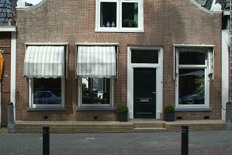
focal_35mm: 53
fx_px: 342
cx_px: 116
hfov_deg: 37.5
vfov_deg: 25.6
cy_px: 78
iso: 400
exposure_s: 1/350
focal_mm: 35
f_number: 9.5
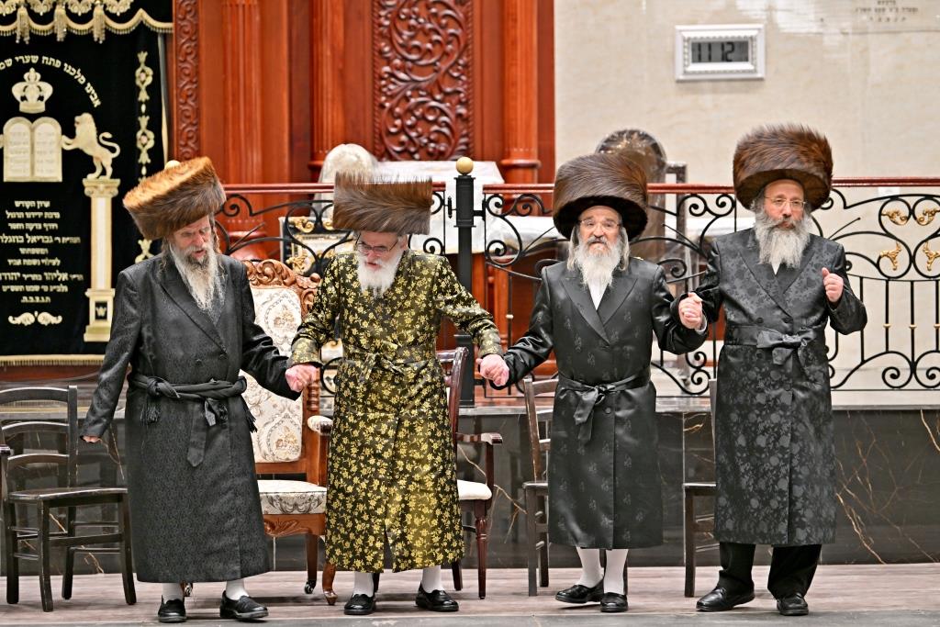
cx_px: 470
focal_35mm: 140
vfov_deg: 9.8
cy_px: 314
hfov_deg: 14.7
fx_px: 3656
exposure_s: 1/200
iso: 320
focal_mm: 140
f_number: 2.8
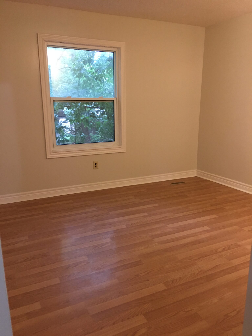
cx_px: 126
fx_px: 281
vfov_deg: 61.7
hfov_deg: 48.2
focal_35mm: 29
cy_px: 168
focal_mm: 4.15
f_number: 2.2
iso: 80
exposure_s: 1/4
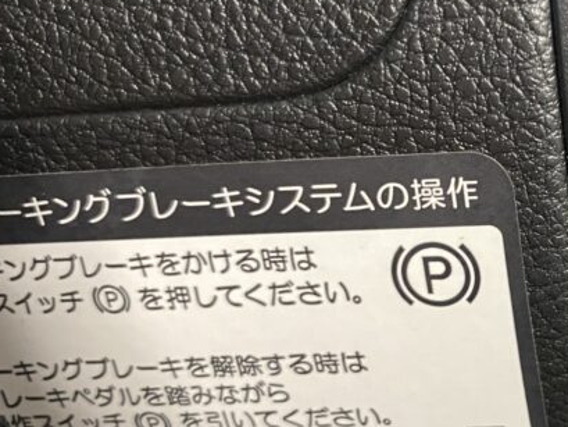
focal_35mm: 66
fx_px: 1083
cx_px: 625
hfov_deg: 27.0
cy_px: 280
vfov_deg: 22.2
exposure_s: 1/25
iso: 500
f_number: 1.8
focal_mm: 4.25
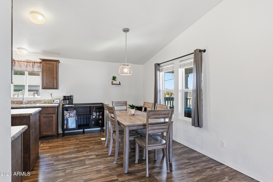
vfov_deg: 64.6
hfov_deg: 86.9
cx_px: 136
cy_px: 91
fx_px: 144
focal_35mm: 19
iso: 250
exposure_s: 1/60
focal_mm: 19
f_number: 9
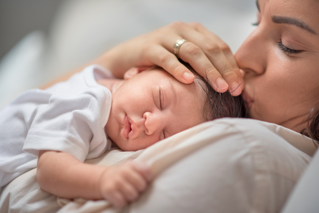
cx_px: 160
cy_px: 106
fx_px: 753
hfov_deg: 23.9
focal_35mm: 85
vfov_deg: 16.1
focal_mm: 85
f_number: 2
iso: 400
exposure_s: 1/500
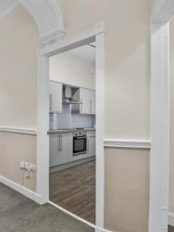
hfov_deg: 52.4
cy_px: 115
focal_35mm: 25
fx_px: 168
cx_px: 43
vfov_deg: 69.4
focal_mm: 17
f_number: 9
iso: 250
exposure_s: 1/2.5
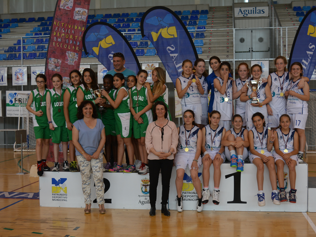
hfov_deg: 41.2
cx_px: 168
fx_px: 420
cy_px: 120
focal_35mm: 46
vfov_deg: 31.5
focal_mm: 28
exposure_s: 1/125
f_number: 5.6
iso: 400
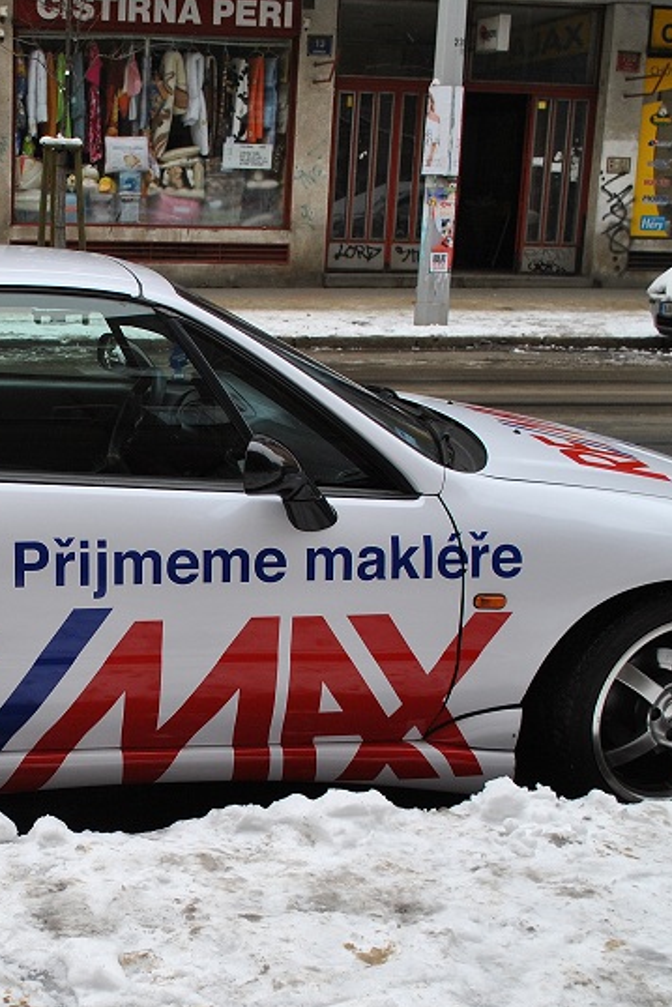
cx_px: 39
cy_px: 601
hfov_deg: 24.2
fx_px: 1511
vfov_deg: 36.7
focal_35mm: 54
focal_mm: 20
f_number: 5.6
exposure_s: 1/125
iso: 200
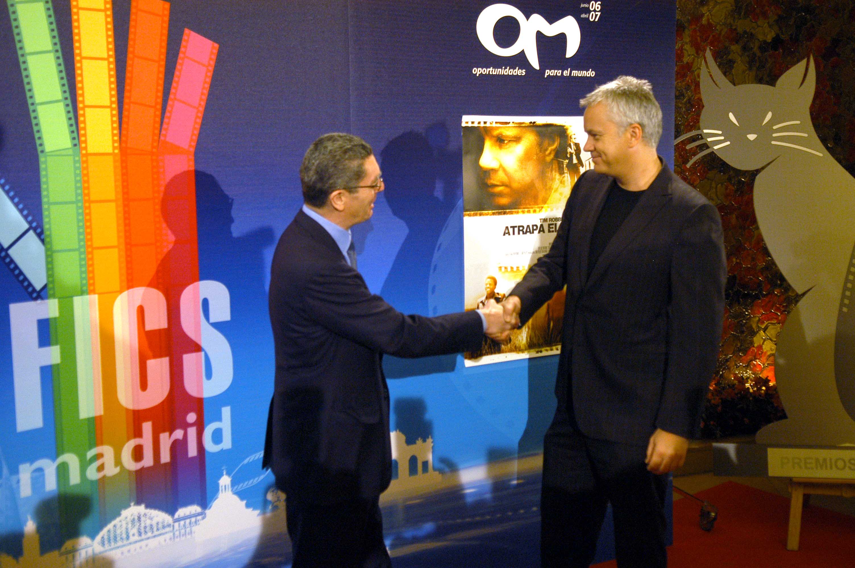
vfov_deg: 34.1
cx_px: 428
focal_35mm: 39
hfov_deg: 49.6
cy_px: 284
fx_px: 925
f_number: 2.8
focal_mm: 26
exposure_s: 1/160
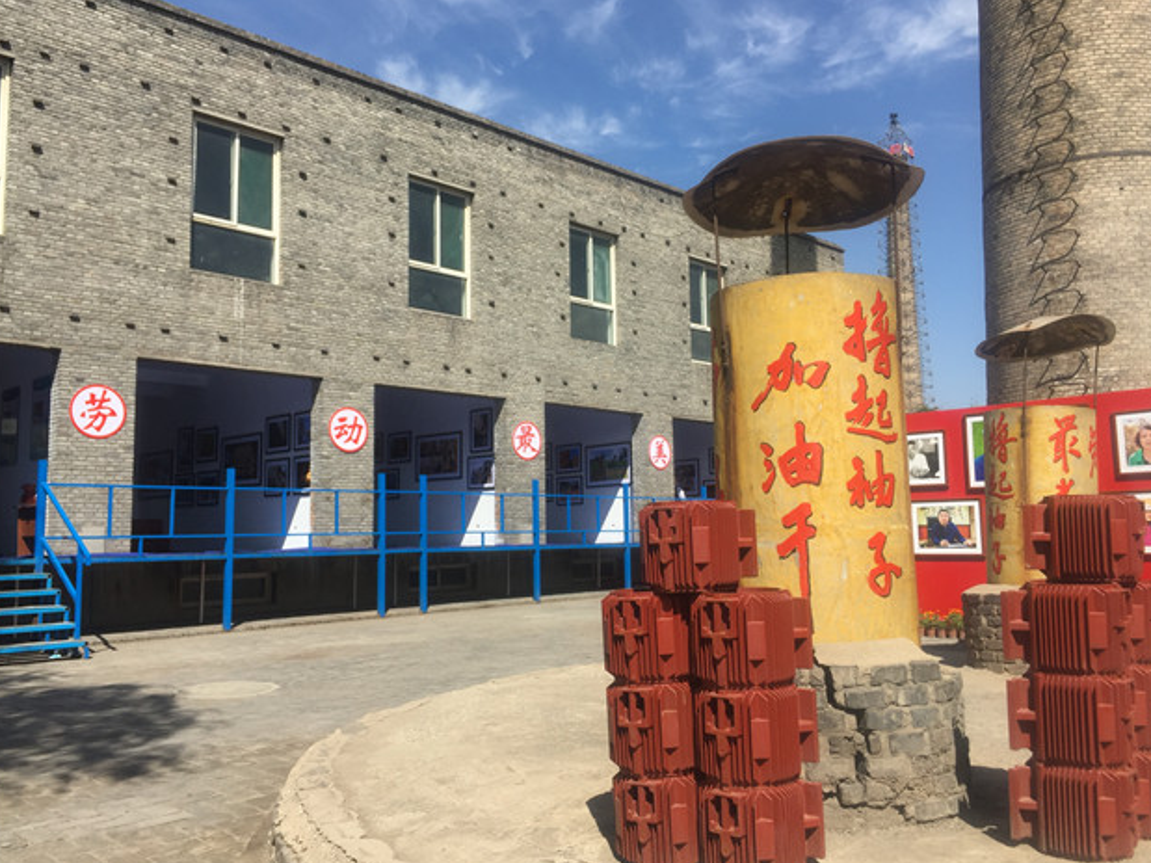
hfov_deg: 60.0
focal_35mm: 30
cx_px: 584
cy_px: 430
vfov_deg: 46.8
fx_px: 997
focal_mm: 4.15
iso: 32
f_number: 2.2
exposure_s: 1/1980
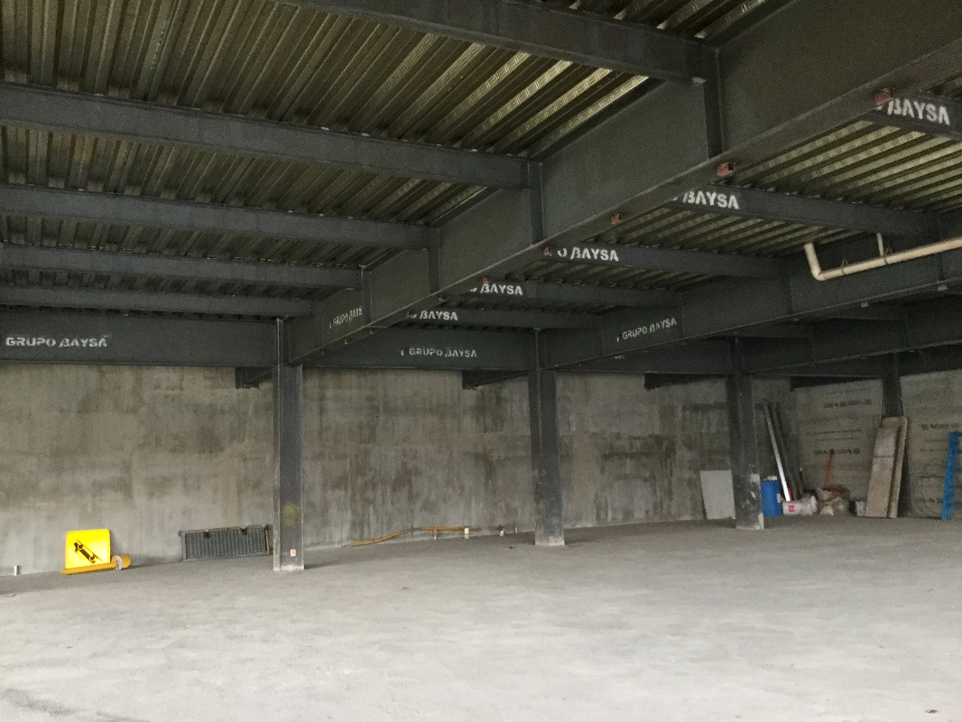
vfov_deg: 45.5
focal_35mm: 31
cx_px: 481
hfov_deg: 58.3
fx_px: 862
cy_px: 361
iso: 200
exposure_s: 1/30
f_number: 2.4
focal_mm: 3.3
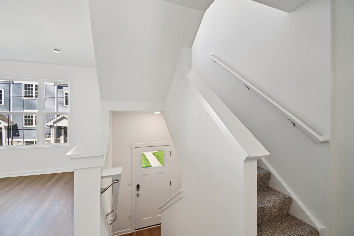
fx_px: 147
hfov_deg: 100.4
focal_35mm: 15
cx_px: 177
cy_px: 118
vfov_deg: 77.3
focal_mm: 10
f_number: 8
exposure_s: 1/30
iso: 100
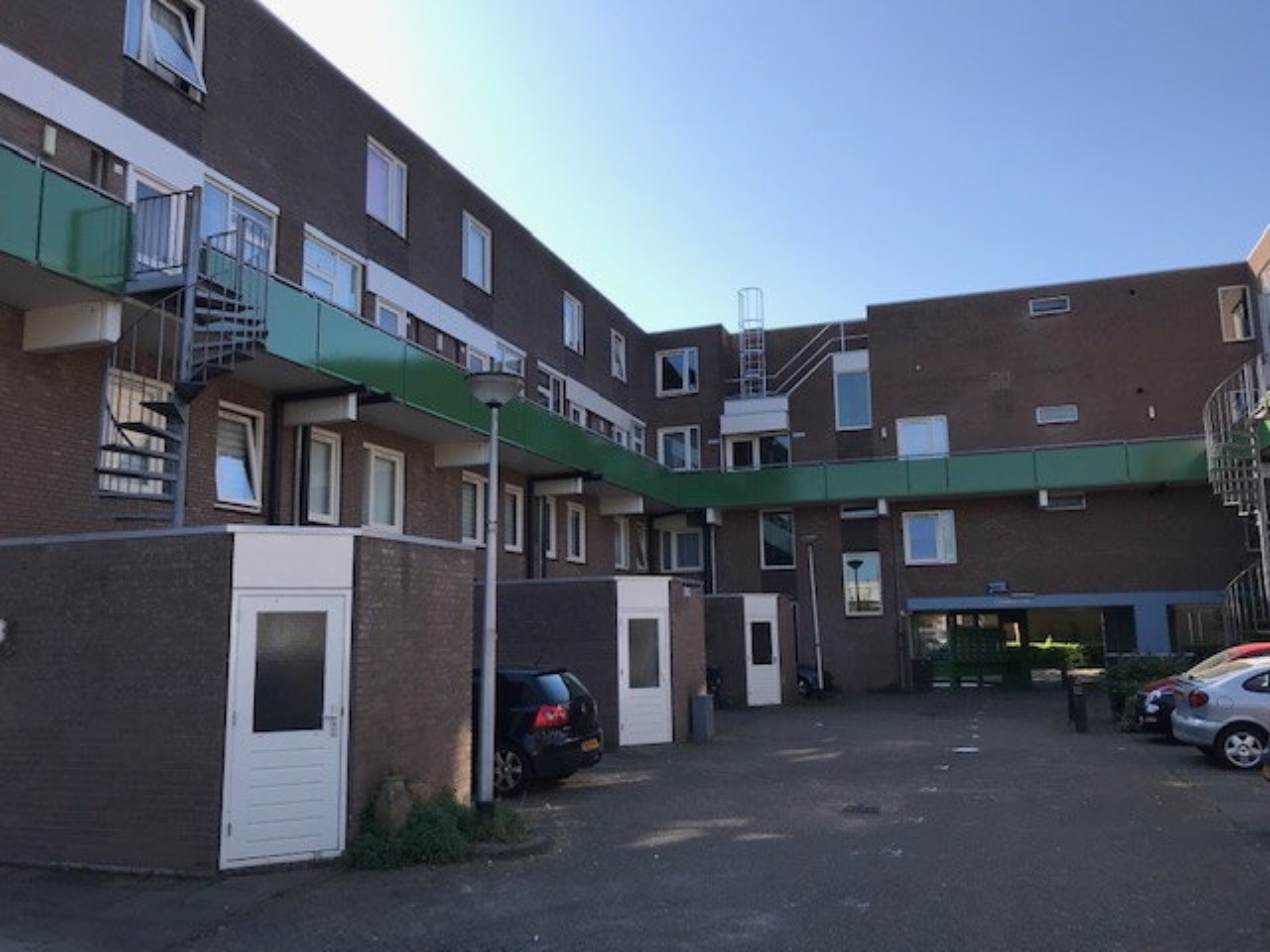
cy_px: 476
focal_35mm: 28
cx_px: 635
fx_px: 1027
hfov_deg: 63.4
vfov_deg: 49.7
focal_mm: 3.99
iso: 20
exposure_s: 1/1520
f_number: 1.8
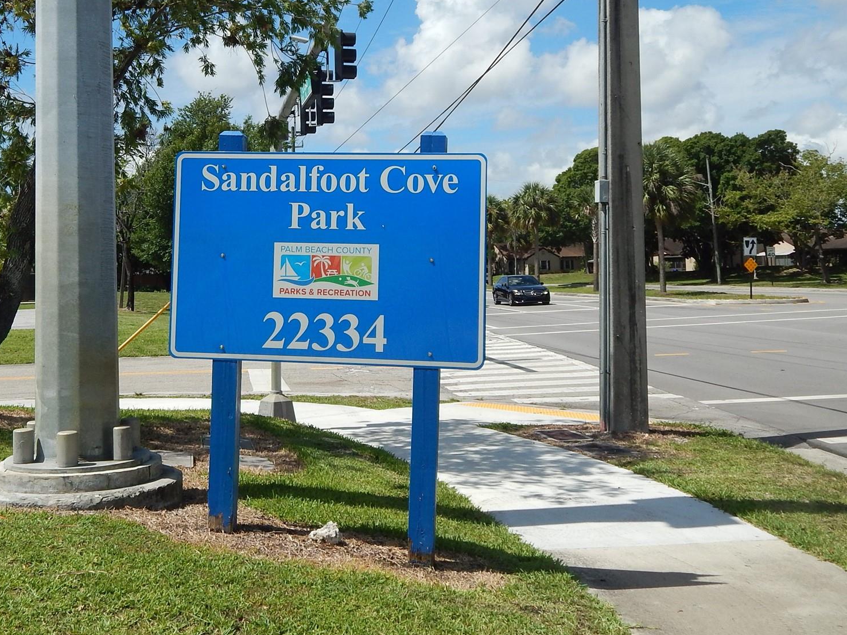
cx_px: 316
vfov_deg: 33.3
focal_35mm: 43
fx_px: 1052
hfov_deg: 43.5
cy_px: 207
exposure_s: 1/640
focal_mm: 5.6
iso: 125
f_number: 6.5
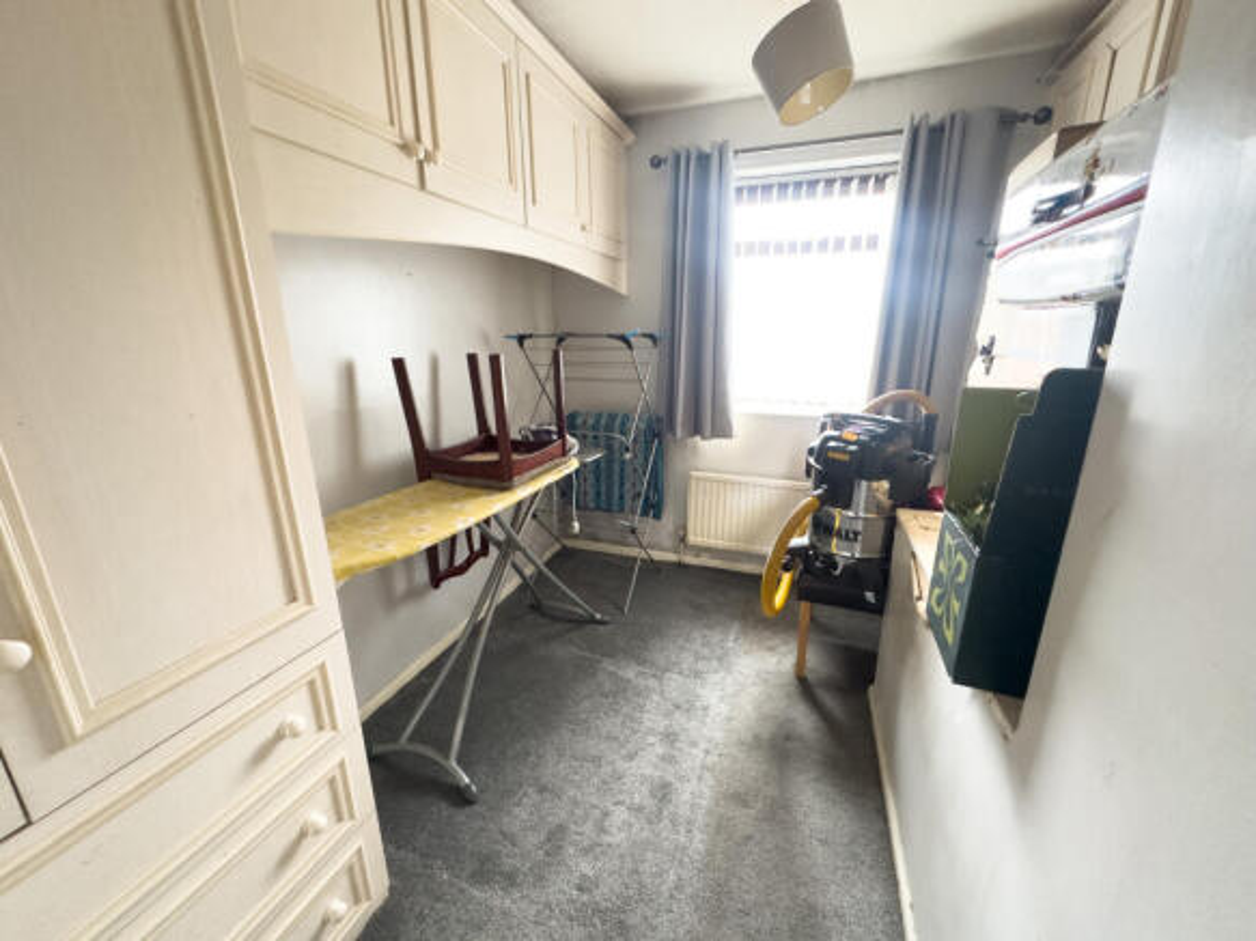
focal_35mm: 14
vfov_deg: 85.7
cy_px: 470
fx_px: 508
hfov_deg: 102.1
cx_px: 628
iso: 800
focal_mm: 2.22
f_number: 2.2
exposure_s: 1/50
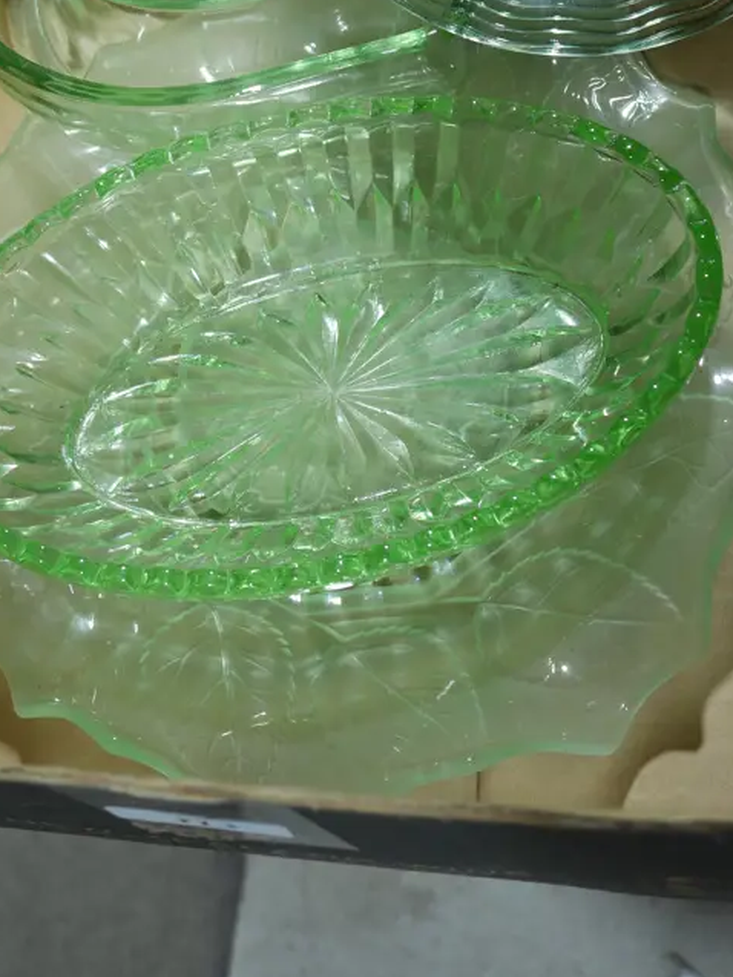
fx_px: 2089
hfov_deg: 19.9
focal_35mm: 74
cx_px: 323
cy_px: 213
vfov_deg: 25.9
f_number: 5.1
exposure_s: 1/60
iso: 250
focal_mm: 23
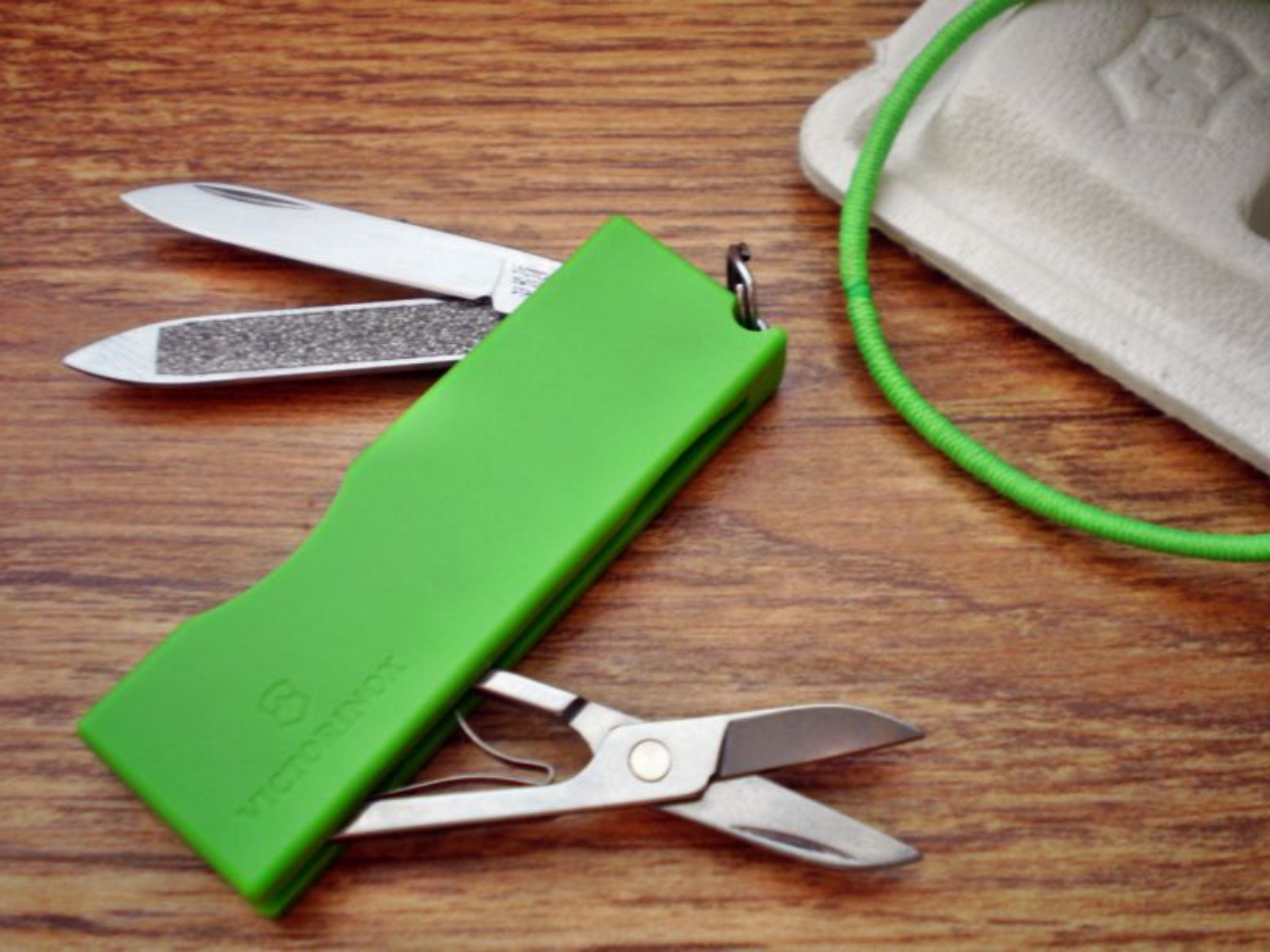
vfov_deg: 34.3
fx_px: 1541
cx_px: 635
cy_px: 476
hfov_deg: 44.8
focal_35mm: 42
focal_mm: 7.4
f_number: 3.5
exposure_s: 1/20
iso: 125
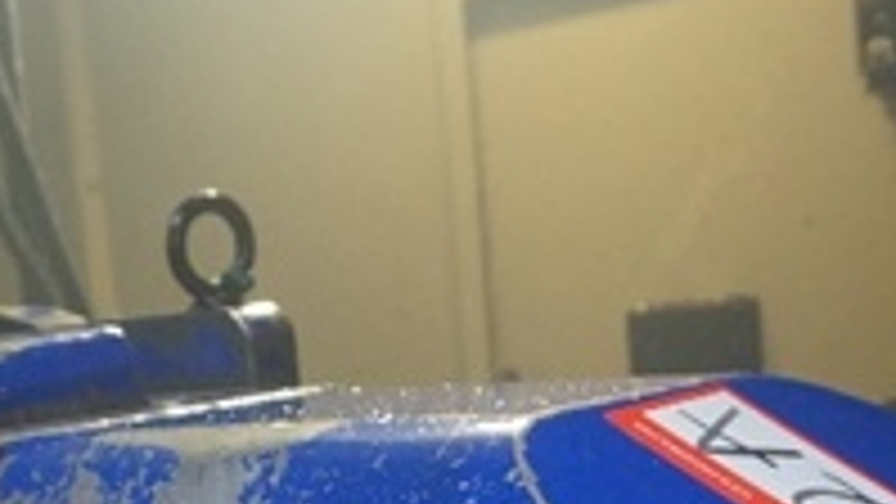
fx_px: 2162
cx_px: 180
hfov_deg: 23.1
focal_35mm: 91
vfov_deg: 12.2
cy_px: 904
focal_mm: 16
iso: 2000
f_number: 3.5
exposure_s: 1/160
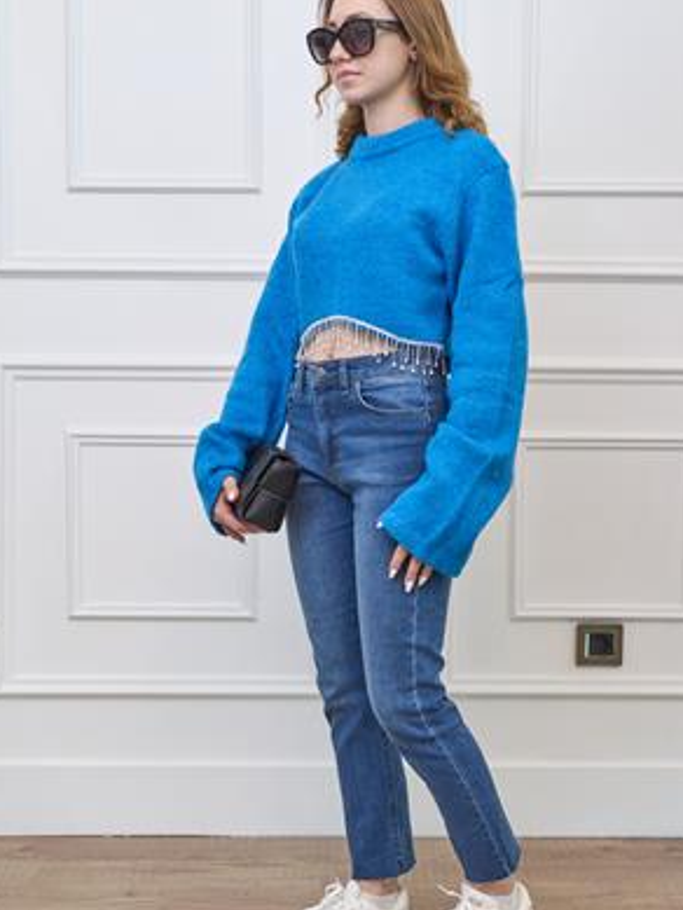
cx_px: 370
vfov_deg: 33.2
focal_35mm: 58
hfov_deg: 25.2
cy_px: 466
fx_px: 1525
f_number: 5
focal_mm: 22
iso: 500
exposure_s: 1/100
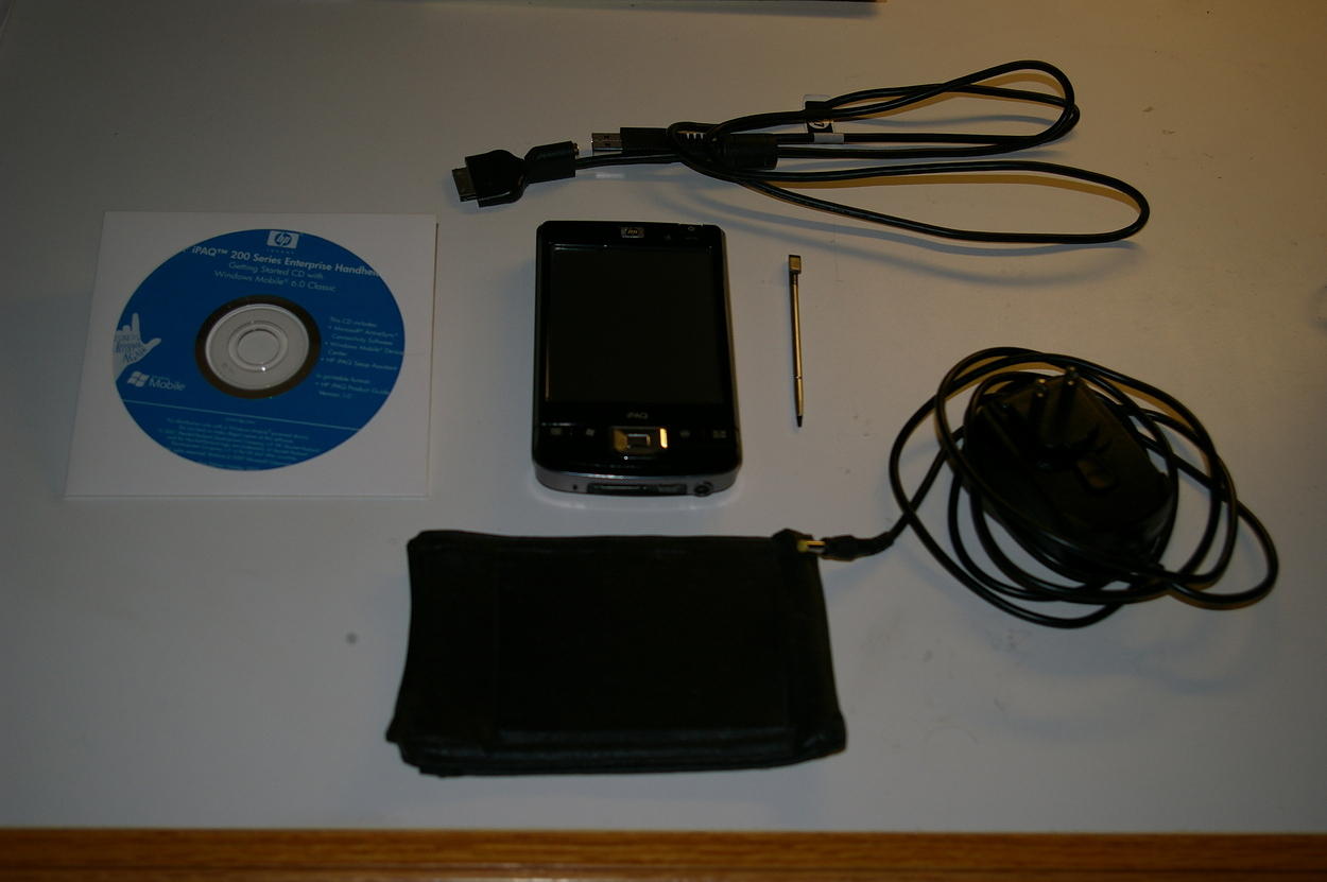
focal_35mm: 50
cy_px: 441
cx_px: 664
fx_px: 1823
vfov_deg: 27.2
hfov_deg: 40.0
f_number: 4
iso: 200
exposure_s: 1/180
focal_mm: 33
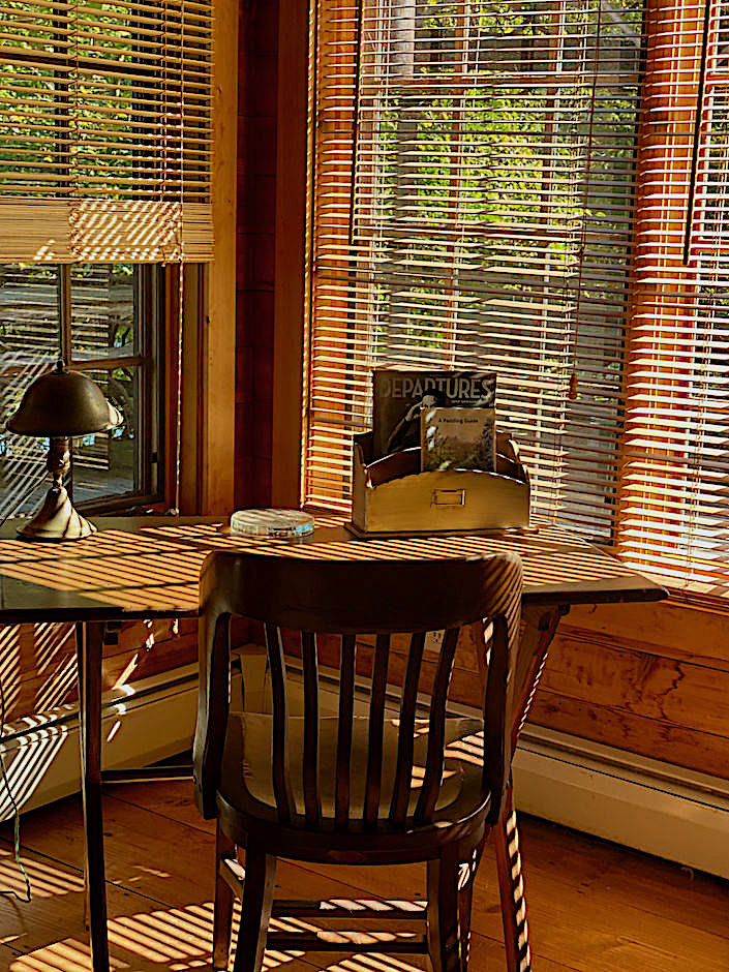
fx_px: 1460
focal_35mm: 52
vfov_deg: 36.8
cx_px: 364
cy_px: 486
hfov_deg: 28.0
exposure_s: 1/122
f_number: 2
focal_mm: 6
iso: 40
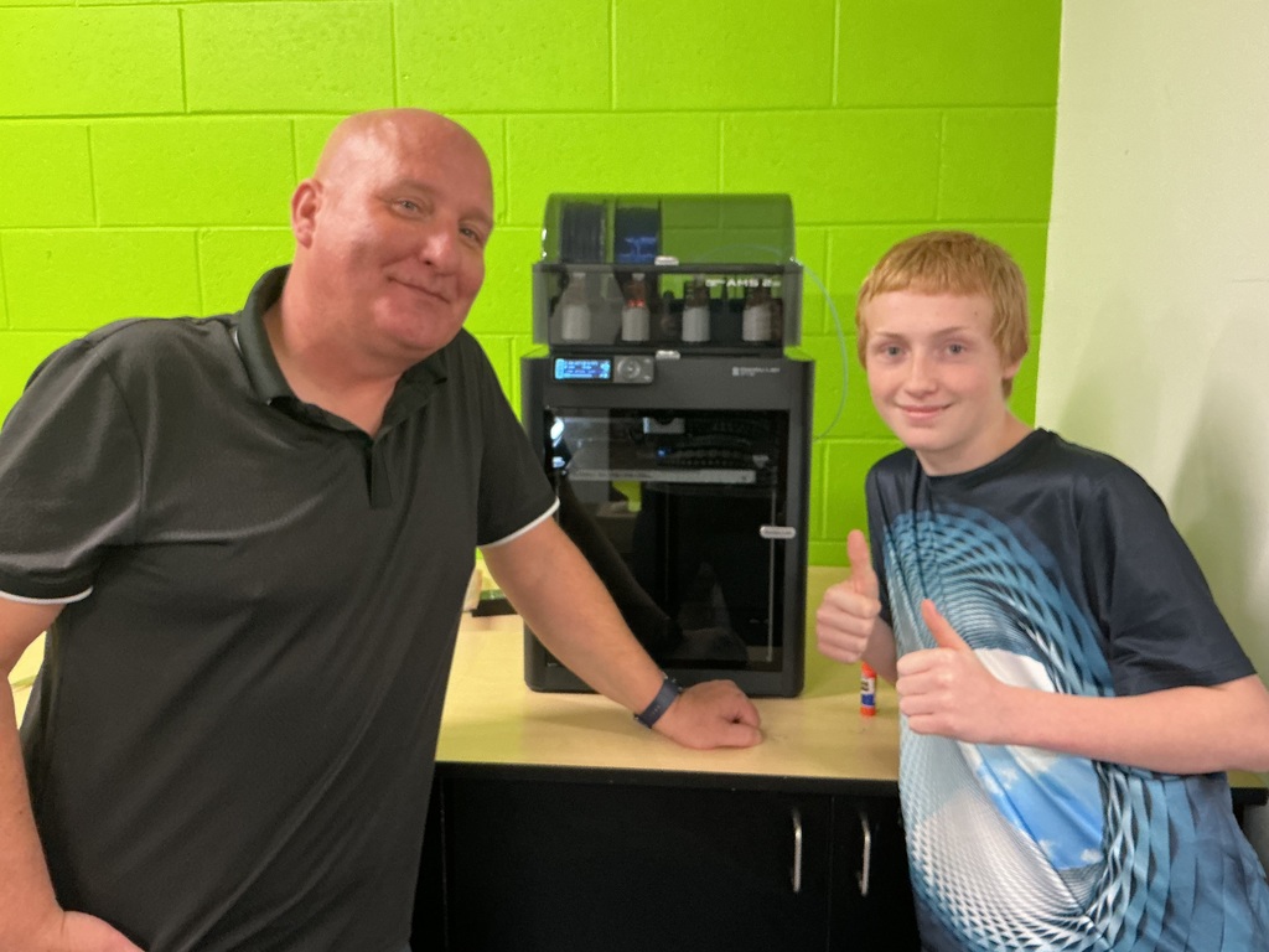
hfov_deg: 61.7
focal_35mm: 29
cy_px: 476
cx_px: 634
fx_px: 1063
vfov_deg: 48.2
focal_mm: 3
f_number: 1.8
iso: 200
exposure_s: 1/60
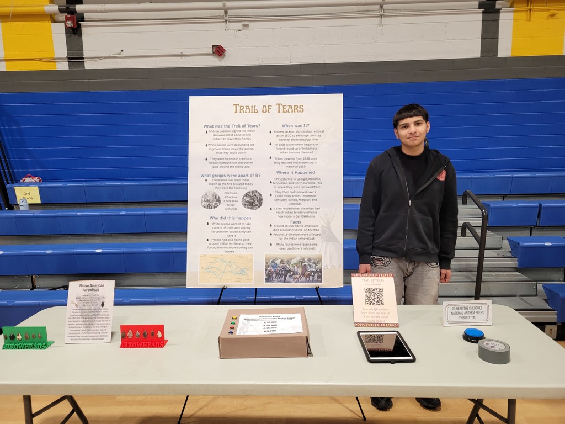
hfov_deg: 67.3
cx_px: 282
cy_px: 212
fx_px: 424
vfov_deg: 53.1
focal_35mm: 26
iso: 160
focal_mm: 5.4
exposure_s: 1/60
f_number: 1.8
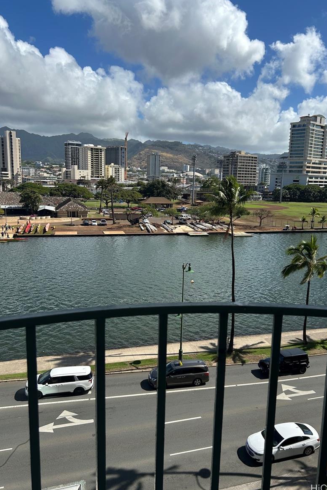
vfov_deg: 65.5
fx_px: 381
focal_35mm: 28
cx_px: 183
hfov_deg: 46.3
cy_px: 239
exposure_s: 1/5319
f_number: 1.5
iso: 50
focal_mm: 5.7
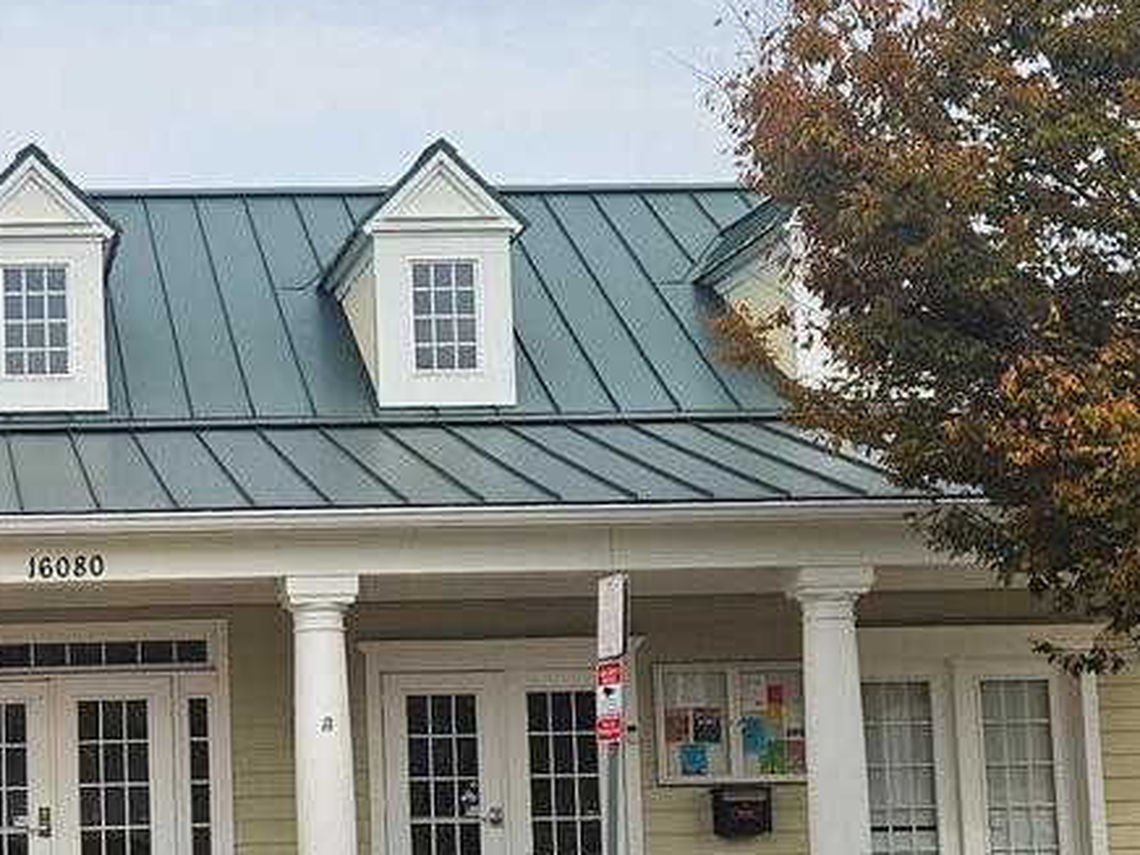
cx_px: 149
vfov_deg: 19.3
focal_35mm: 76
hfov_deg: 25.0
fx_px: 2503
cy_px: 560
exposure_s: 1/1844
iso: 25
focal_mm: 5.4
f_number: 1.8
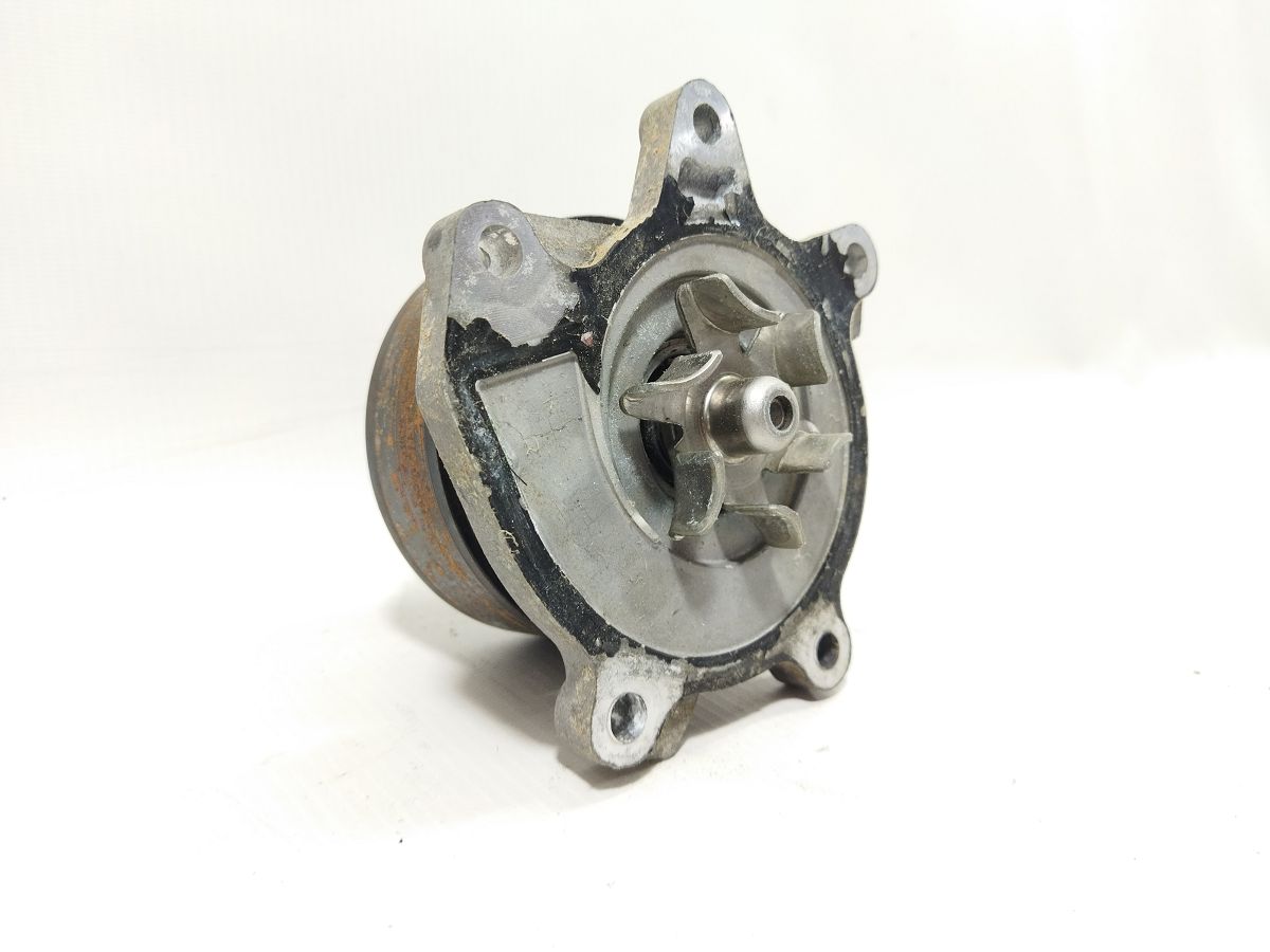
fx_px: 991
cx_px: 635
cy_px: 476
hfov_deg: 65.3
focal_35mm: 27
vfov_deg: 51.4
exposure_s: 1/50
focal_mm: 4.71
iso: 128
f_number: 1.79
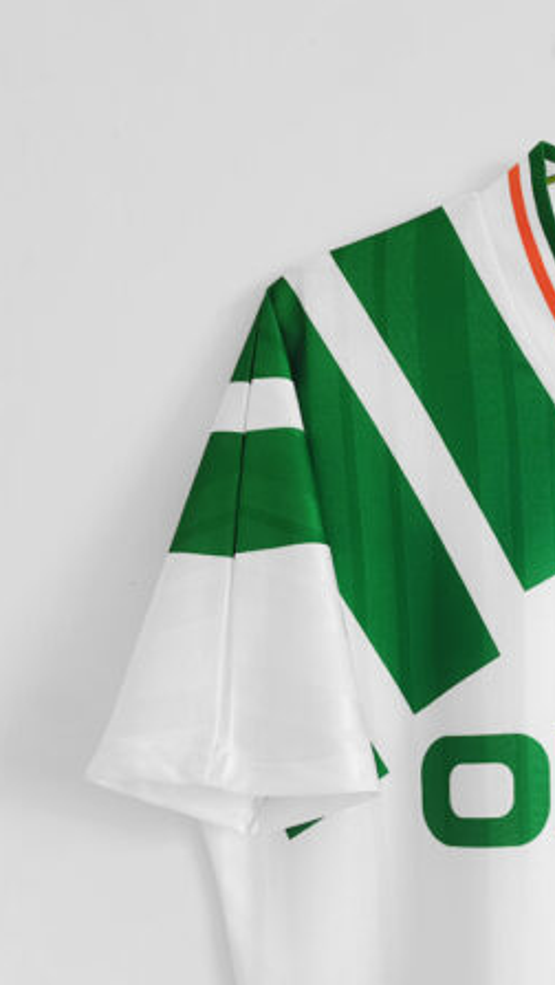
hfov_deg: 27.8
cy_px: 494
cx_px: 648
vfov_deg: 52.8
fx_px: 992
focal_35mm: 38
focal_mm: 5.58
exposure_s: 1/100
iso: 125
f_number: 1.8
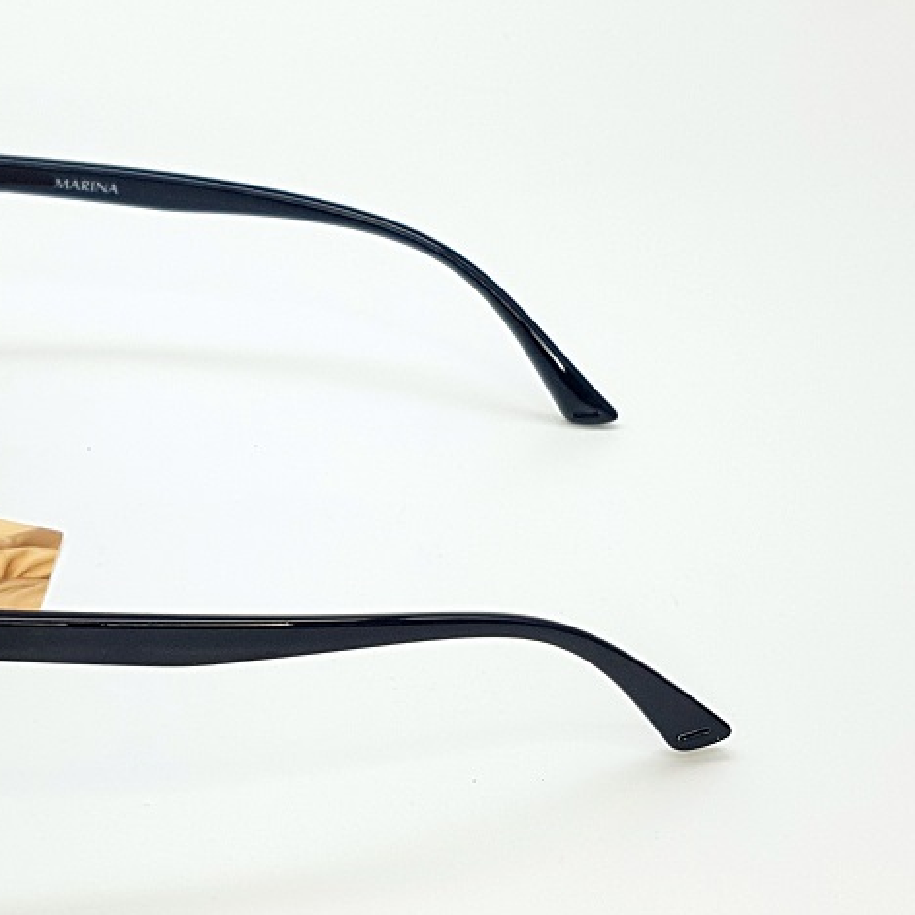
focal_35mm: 39
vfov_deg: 42.8
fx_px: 1166
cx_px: 220
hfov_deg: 41.5
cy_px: 449
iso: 50
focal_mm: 4.2
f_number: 1.7
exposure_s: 1/157
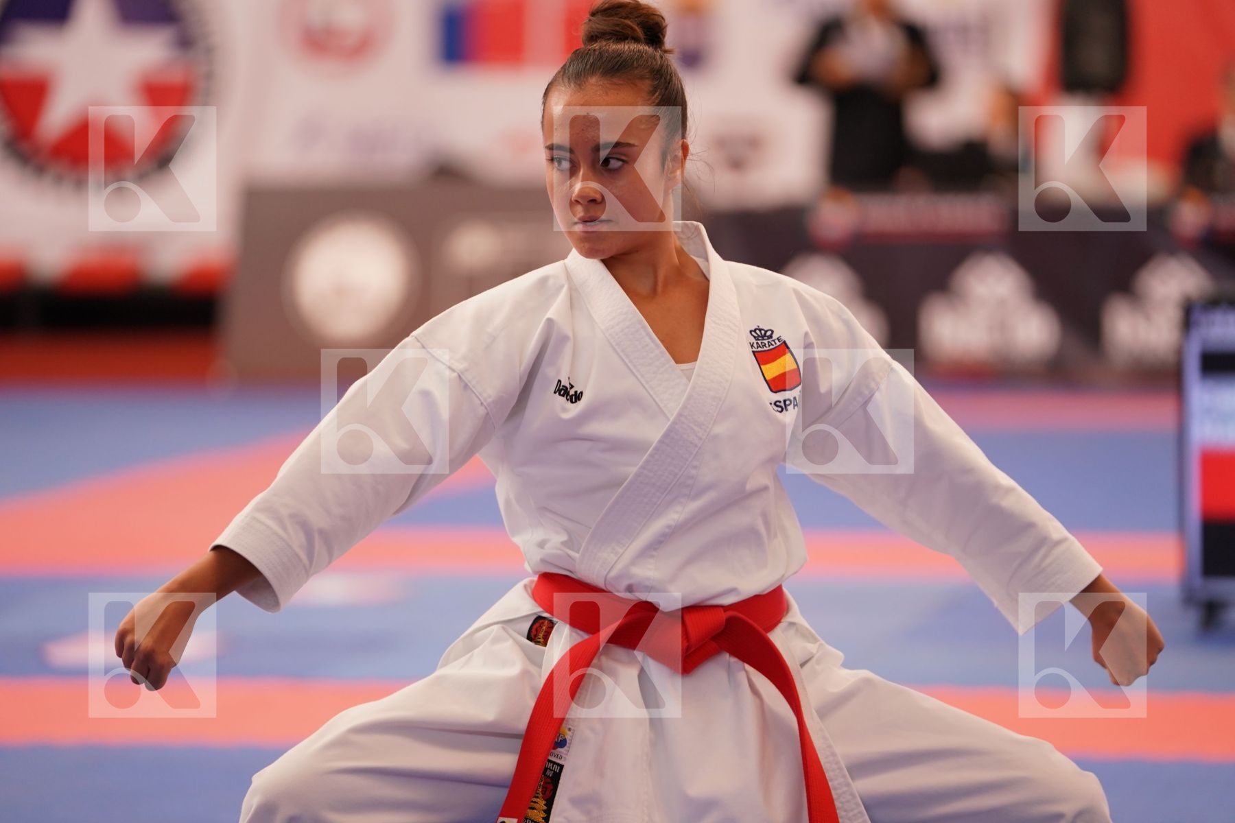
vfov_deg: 7.7
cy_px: 412
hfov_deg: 11.5
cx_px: 618
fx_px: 6106
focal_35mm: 178
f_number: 2.8
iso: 800
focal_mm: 178
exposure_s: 1/500
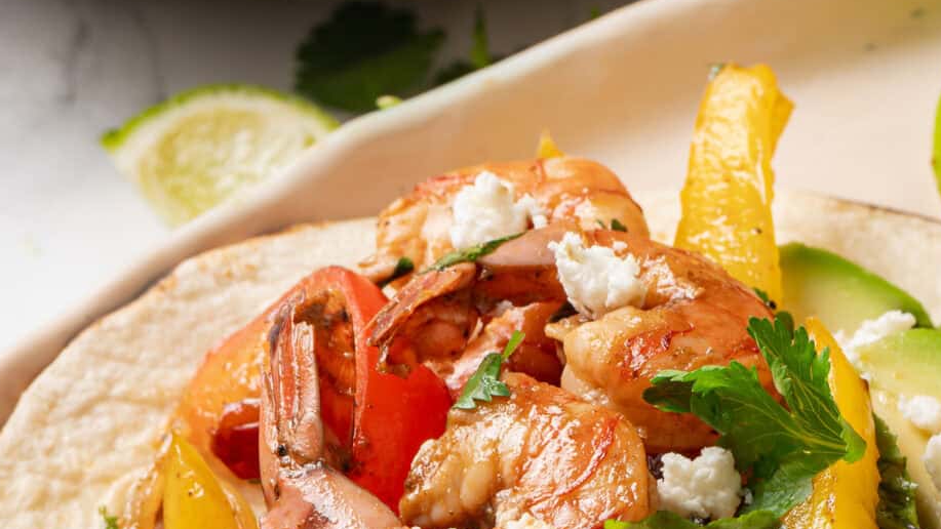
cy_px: 498
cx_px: 870
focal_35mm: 307
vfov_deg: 4.0
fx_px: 7661
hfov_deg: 7.0
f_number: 14
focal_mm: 105
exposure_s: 1/160
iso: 100
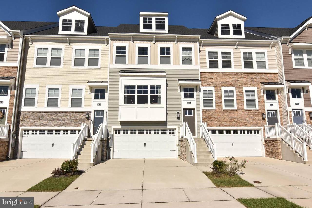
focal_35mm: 24
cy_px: 104
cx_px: 156
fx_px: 208
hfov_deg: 73.7
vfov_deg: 53.2
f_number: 16
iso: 800
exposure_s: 1/1000
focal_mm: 16
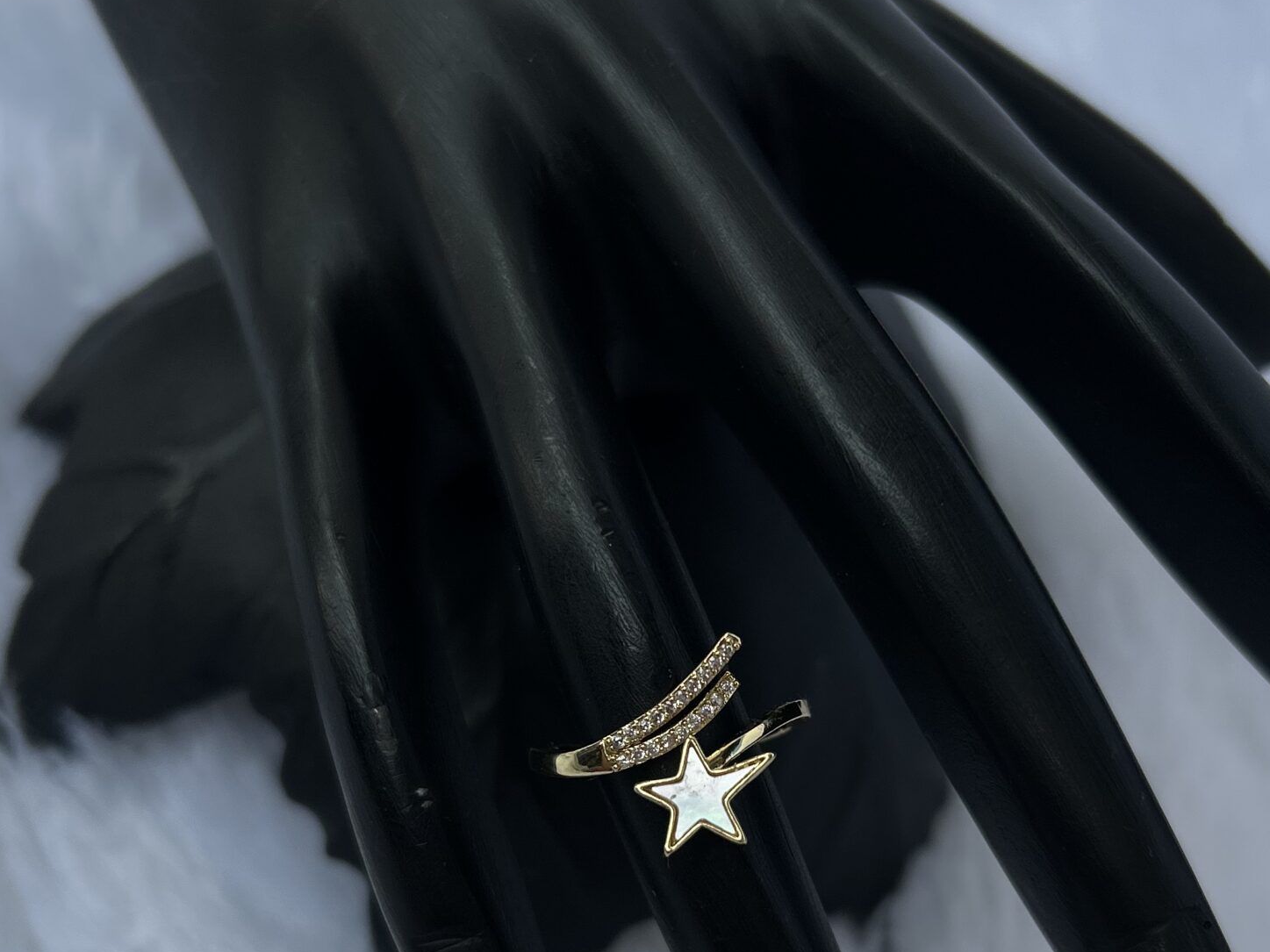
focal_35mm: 46
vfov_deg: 31.1
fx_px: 1688
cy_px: 691
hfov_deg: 41.0
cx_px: 786
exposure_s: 1/121
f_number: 1.5
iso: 64
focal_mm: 5.7
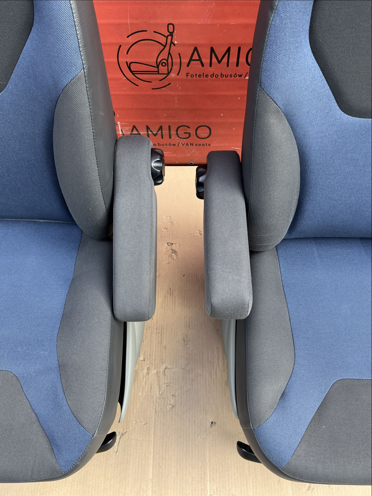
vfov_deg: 67.3
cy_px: 248
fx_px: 373
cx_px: 186
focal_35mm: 26
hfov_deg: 53.1
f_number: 1.6
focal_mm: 5.1
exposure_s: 1/153
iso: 40
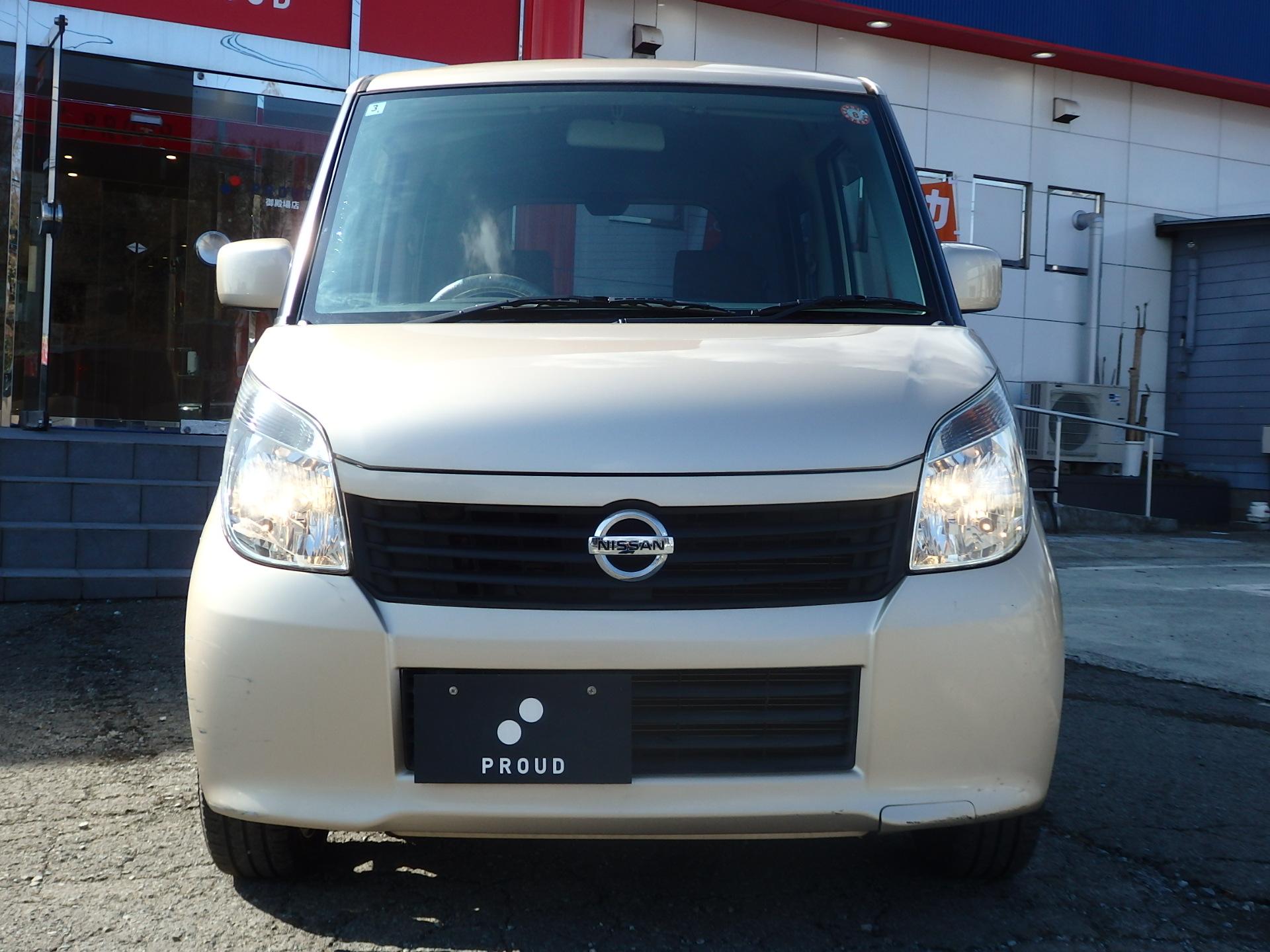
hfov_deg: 46.8
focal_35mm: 40
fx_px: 1468
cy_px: 476
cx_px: 635
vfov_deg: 36.0
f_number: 10.4
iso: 125
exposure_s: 1/800
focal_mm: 7.3
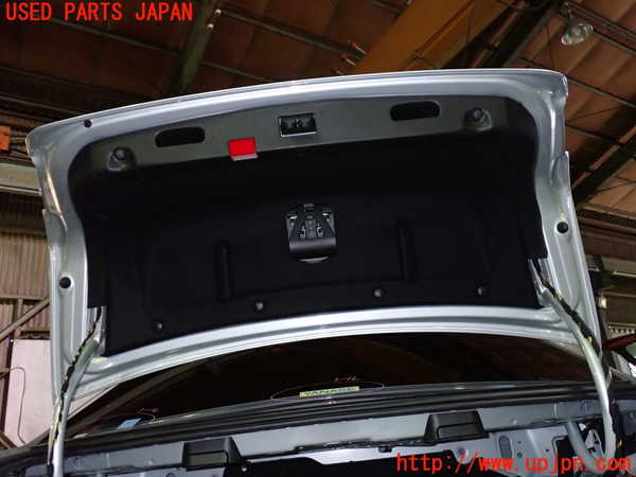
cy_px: 238
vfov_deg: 46.8
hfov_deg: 60.0
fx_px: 551
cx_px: 318
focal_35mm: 30
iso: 800
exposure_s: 1/30
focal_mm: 5.4
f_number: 6.3
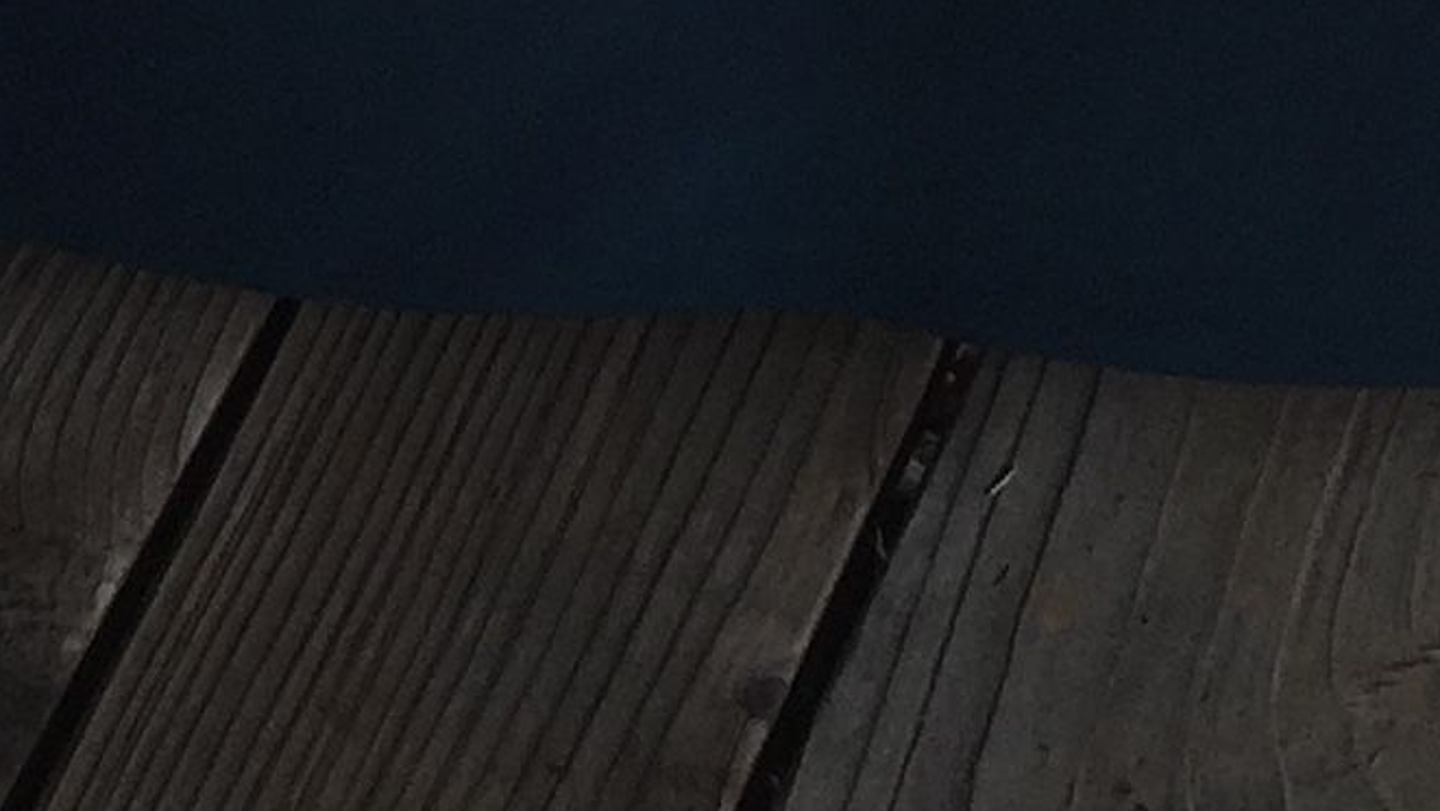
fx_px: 5957
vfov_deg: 7.5
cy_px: -857
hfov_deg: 13.7
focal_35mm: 156
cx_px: 242
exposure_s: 1/157
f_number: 2.2
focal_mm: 4.15
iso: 32
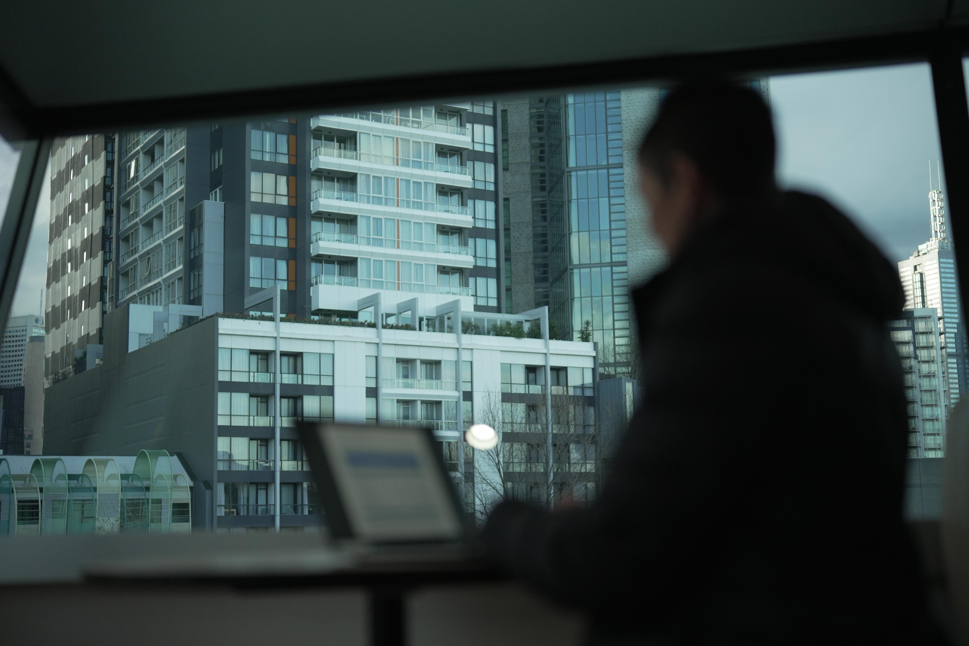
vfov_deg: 27.0
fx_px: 1346
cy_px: 323
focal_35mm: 50
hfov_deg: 39.6
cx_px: 484
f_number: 1.4
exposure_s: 1/4000
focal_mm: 50
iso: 1000
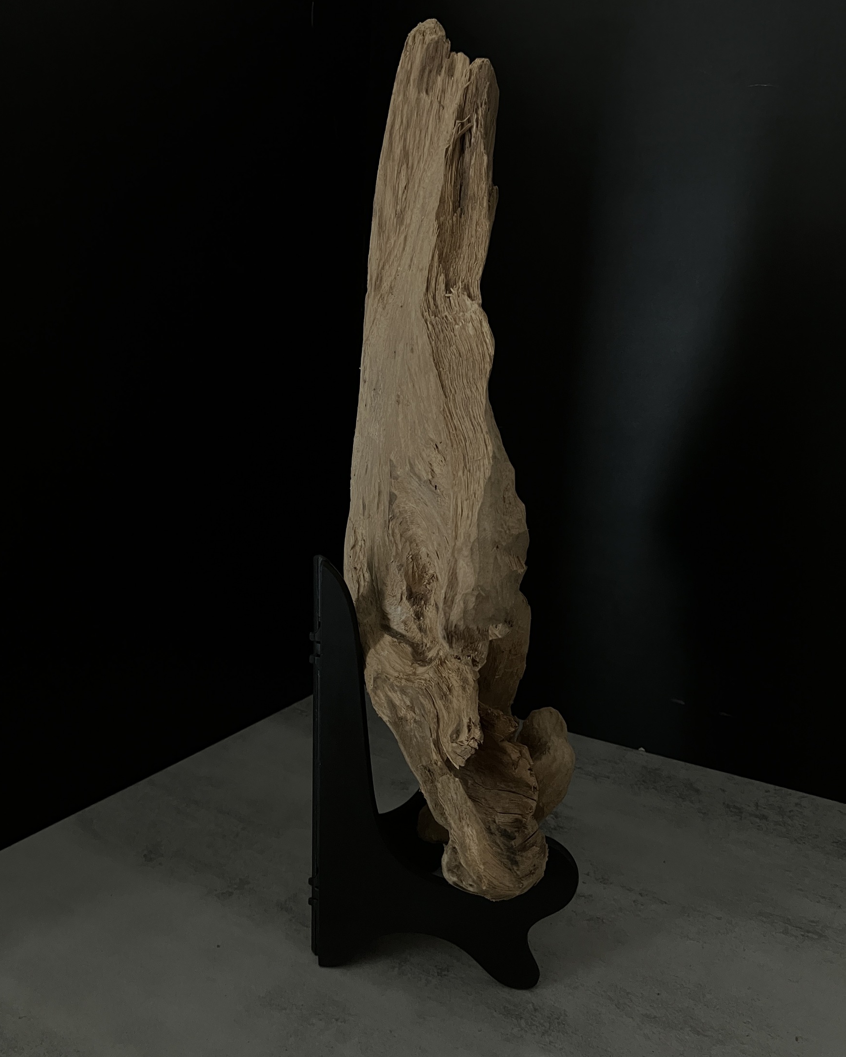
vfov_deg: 58.8
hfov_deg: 48.5
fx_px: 939
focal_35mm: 30
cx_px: 414
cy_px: 528
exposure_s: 1/23
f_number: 1.8
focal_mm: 3.99
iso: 640
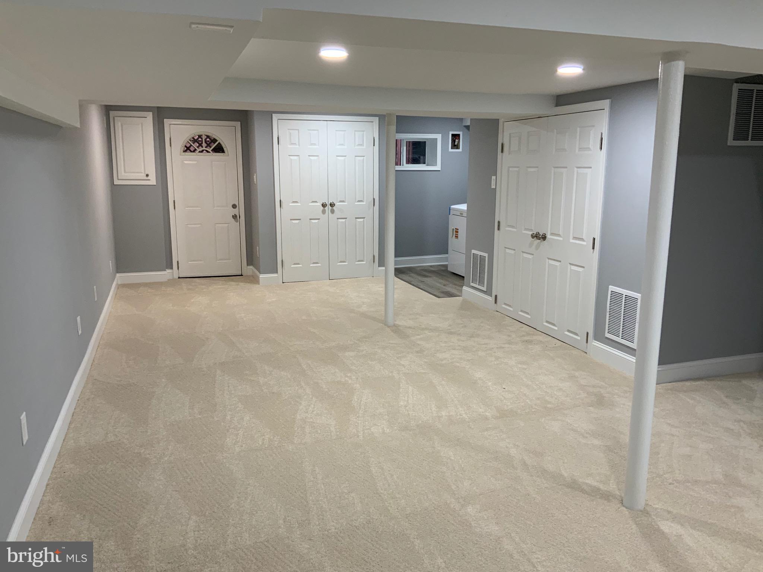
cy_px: 286
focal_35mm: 29
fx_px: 639
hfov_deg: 61.7
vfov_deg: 48.2
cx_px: 382
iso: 100
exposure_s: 1/60
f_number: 1.8
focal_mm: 3
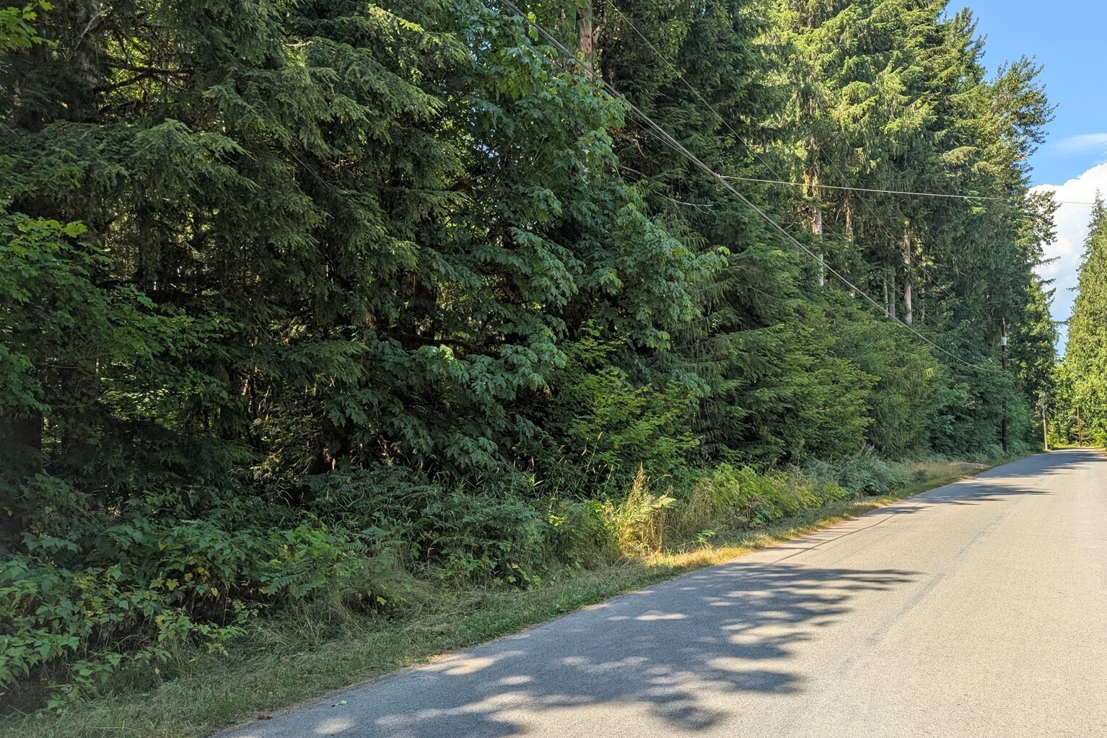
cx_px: 566
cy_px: 407
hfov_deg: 69.4
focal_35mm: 26
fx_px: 800
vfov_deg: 49.5
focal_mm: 6.9
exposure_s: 1/504
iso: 20
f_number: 1.68
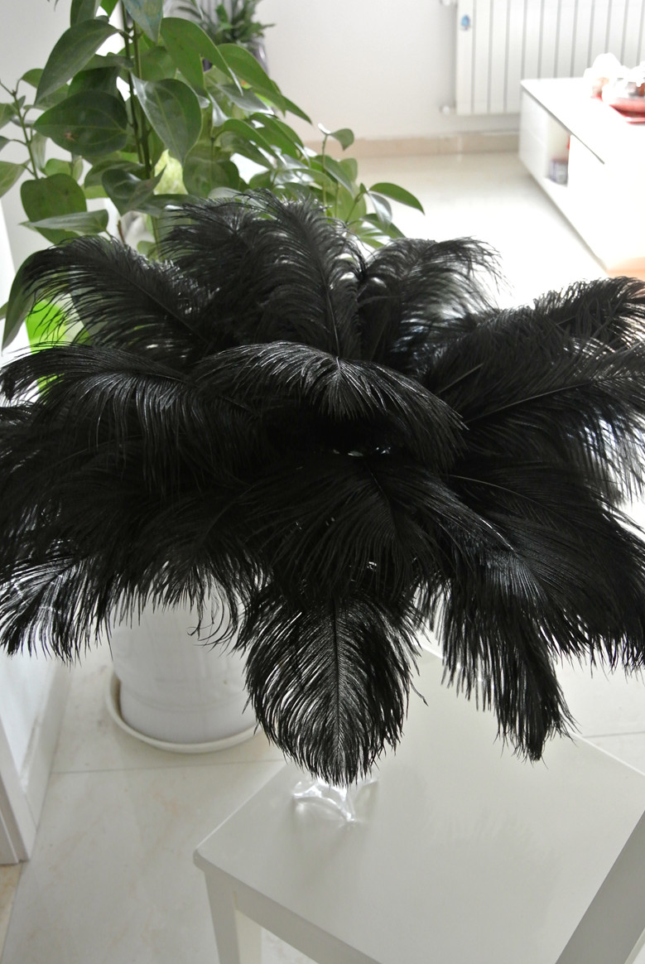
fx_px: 1018
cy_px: 473
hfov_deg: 35.1
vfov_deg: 50.6
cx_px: 325
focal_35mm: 38
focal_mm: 14
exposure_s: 1/80
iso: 800
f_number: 4
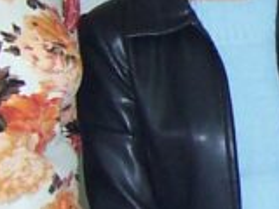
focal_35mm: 216
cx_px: 568
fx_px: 1741
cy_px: 178
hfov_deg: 8.6
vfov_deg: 6.9
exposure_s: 1/60
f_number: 2.8
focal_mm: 5.6
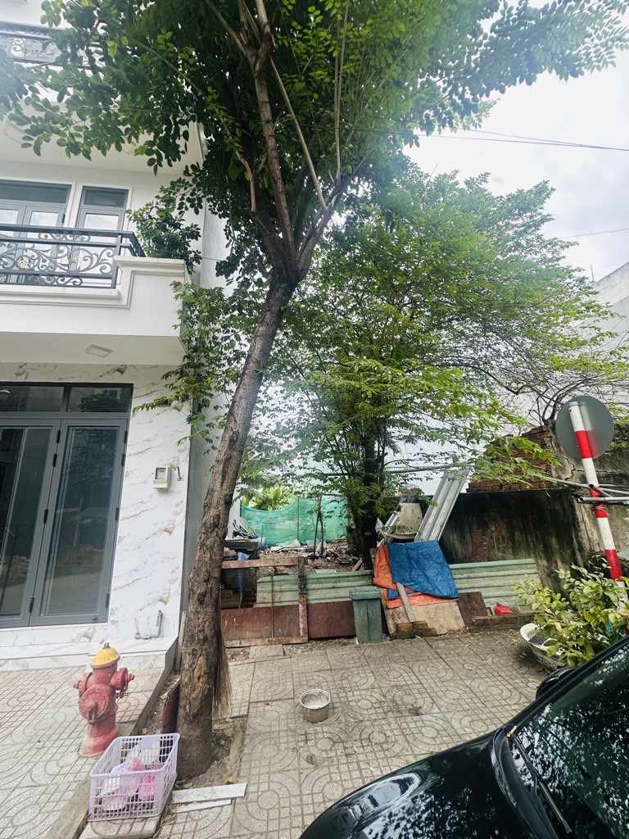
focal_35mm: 14
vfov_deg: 102.1
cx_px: 314
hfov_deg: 85.7
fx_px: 339
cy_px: 420
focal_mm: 2.22
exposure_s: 1/231
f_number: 2.2
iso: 40
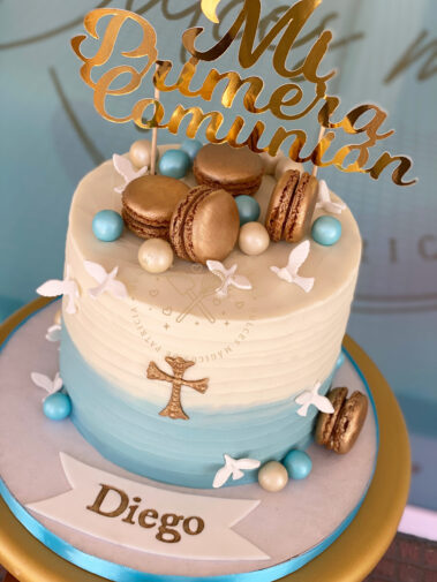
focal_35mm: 52
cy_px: 291
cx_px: 218
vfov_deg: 36.8
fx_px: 875
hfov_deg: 28.0
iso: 20
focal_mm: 6
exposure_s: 1/128
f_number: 2
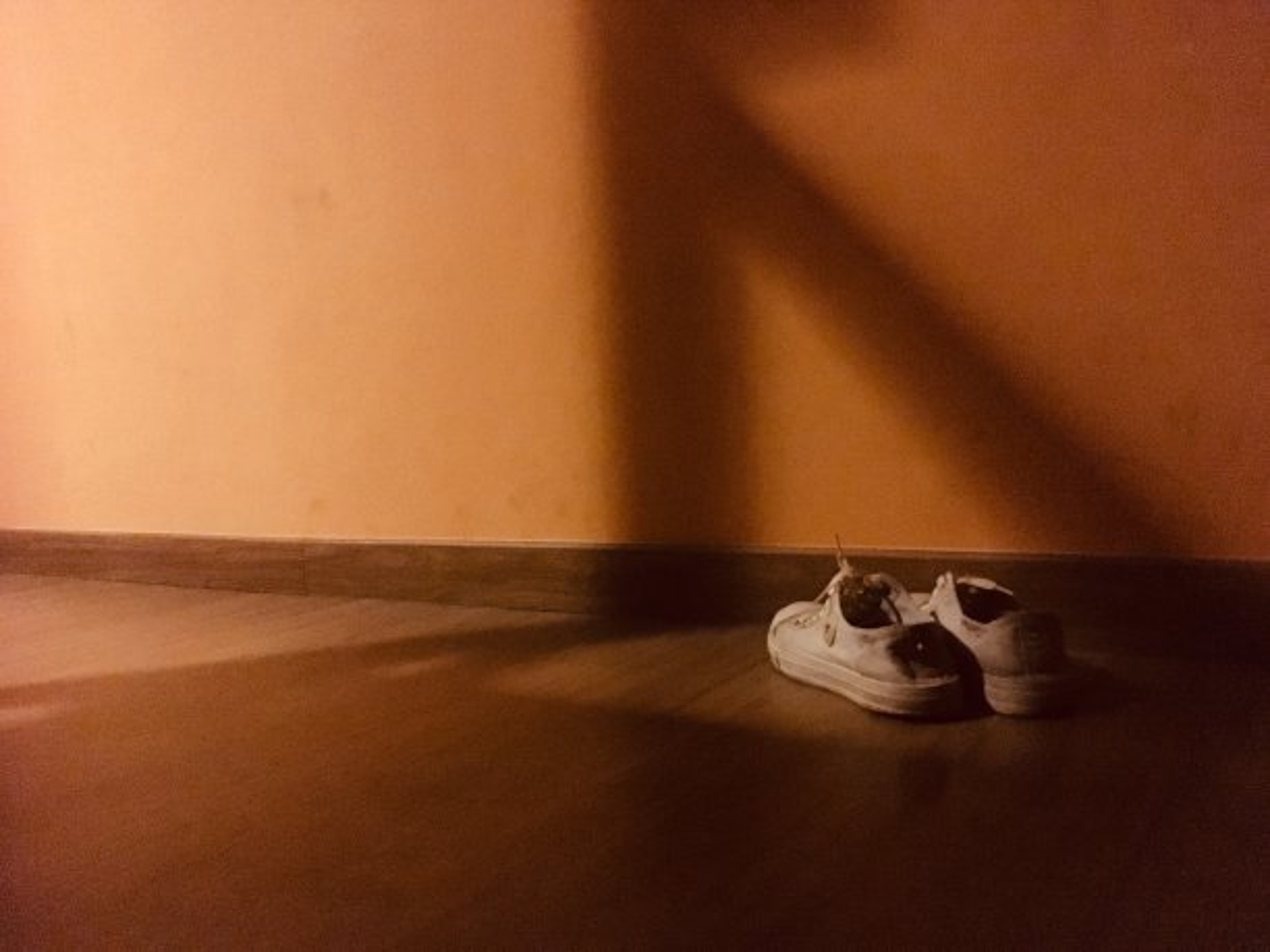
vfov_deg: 48.2
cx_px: 635
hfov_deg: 61.7
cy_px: 476
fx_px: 1064
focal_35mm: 29
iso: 2000
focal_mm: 4.15
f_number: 2.2
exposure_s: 1/17
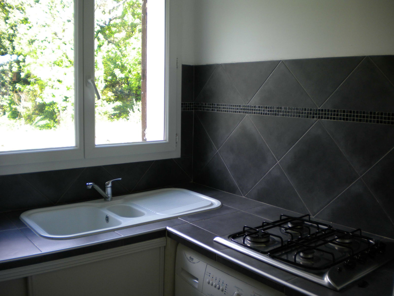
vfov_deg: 40.7
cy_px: 148
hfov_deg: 52.6
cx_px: 197
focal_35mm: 35
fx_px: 398
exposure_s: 1/47.4
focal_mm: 6.3
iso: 80
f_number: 3.1
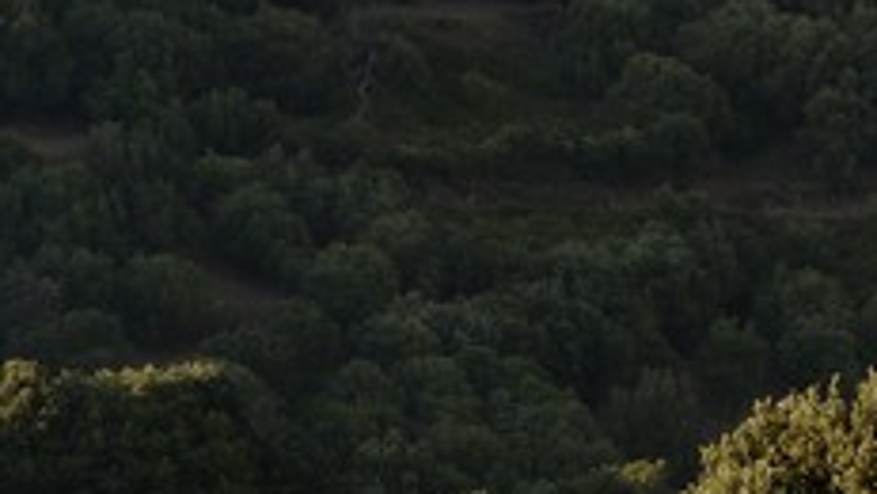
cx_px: 2623
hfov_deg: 3.9
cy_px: -445
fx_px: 12652
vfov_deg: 2.2
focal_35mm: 544
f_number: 6.3
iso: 200
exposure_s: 1/200
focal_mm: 75
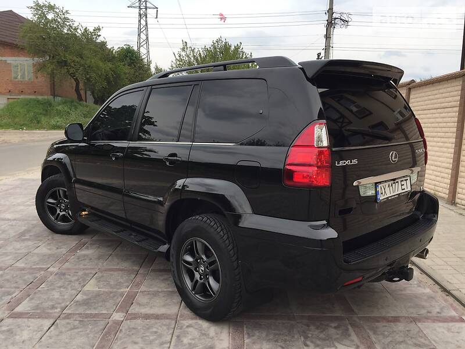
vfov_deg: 48.2
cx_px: 232
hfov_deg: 61.7
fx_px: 390
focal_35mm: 29
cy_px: 174
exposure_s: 1/421
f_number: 2.2
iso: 32
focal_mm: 4.2
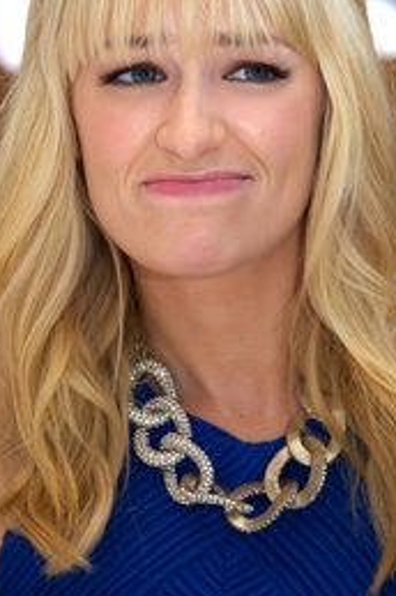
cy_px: 239
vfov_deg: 9.2
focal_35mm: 224
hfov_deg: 6.1
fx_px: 3706
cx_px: 251
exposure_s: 1/60
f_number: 6.3
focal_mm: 145
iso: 800
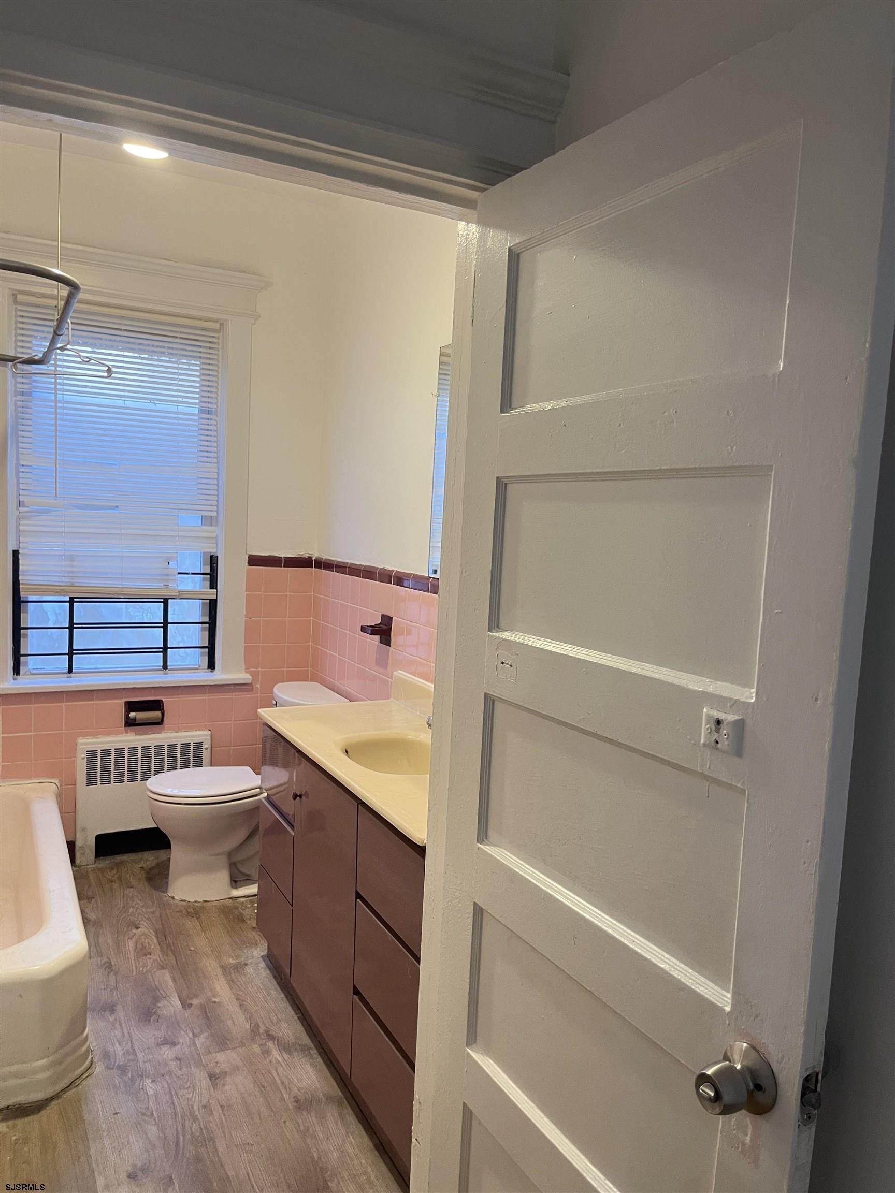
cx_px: 448
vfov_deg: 67.3
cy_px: 596
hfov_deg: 53.1
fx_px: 896
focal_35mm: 26
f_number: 1.6
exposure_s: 1/60
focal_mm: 5.1
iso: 125
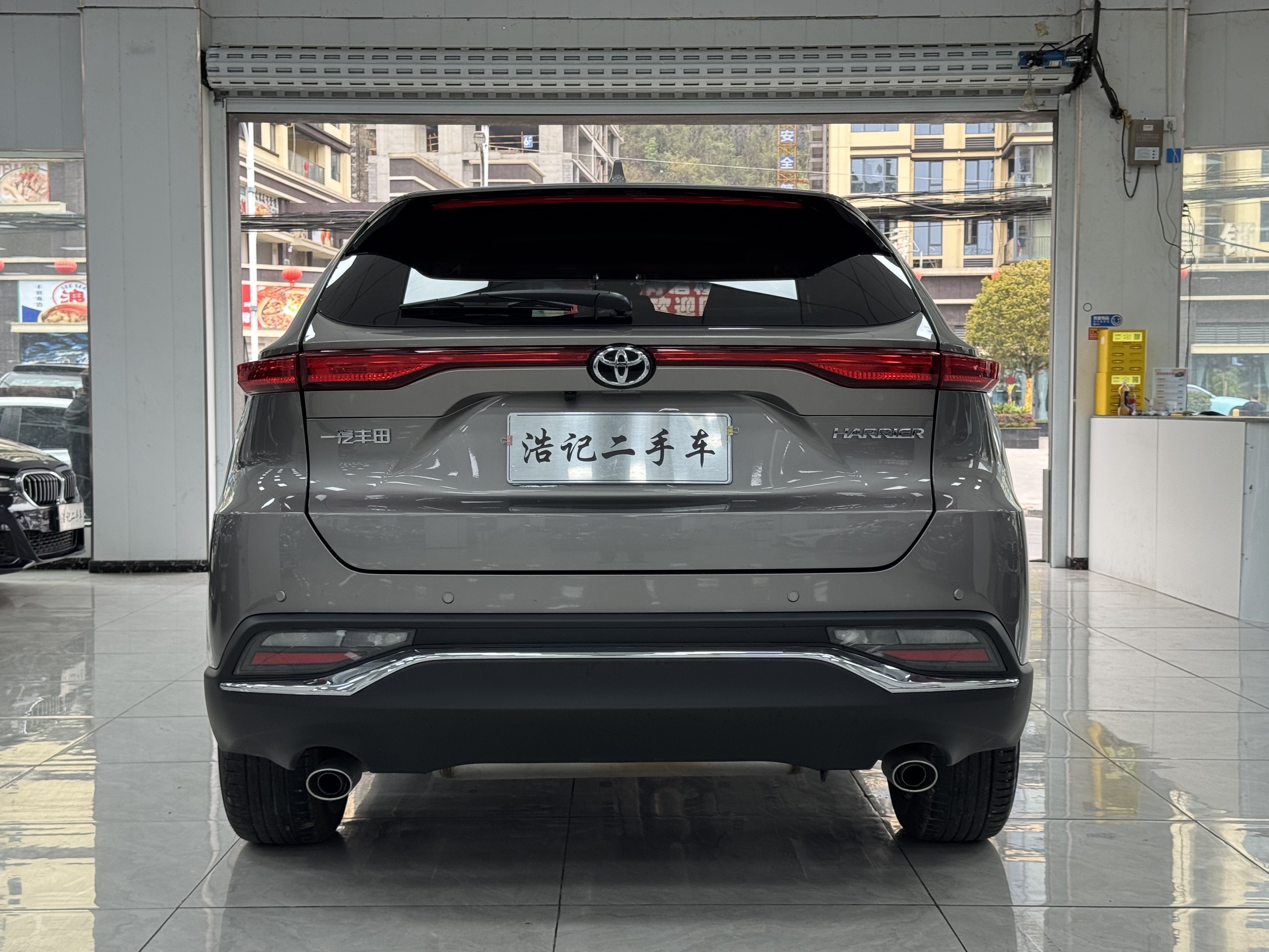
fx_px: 1760
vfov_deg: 30.3
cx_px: 634
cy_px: 476
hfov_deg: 39.7
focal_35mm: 48
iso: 64
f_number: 1.78
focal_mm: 6.76
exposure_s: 1/100
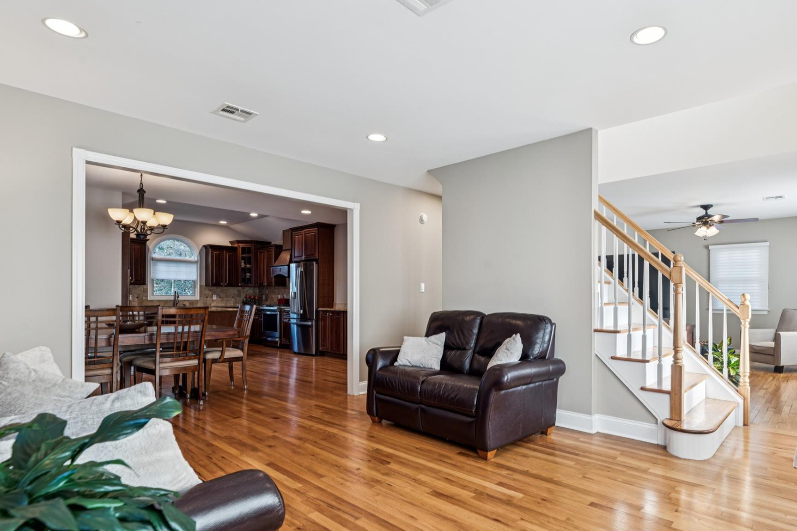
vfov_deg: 64.3
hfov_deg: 86.3
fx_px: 420
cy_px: 297
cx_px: 458
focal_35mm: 19
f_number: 8
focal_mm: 16
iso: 125
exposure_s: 1/8
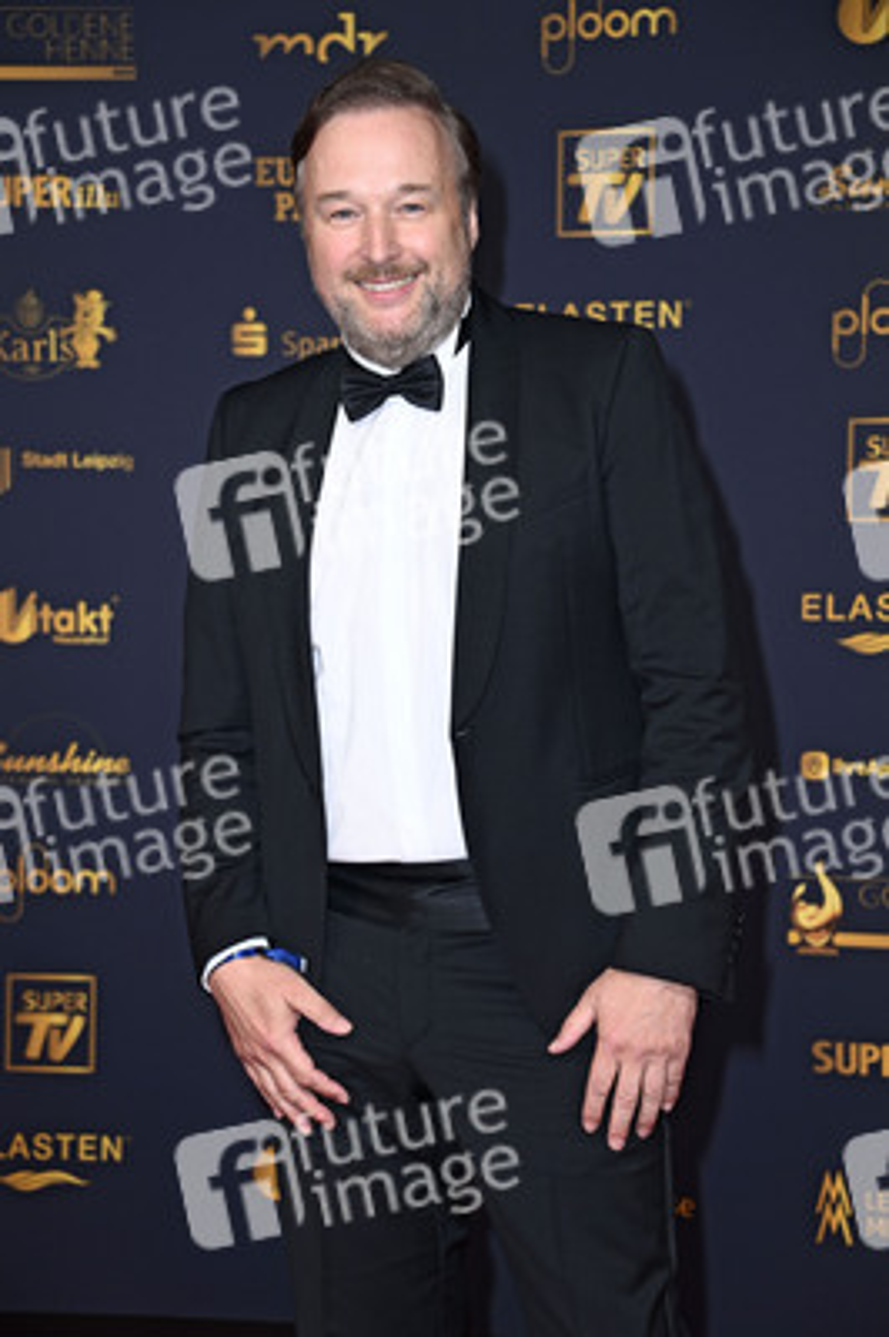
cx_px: 444
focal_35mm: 90
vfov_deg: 22.6
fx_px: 3339
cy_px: 668
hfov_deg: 15.2
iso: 640
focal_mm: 90
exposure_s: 1/250
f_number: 5.6
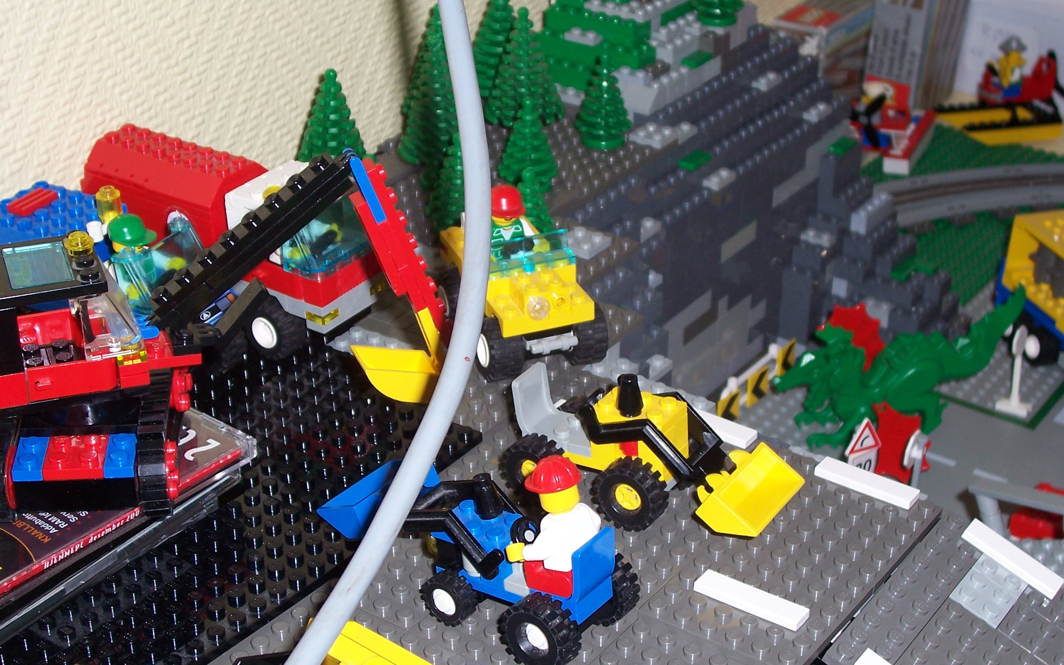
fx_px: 1595
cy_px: 358
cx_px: 529
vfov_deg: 23.5
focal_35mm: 55
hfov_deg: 36.9
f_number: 3.4
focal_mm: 8.6
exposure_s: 1/60
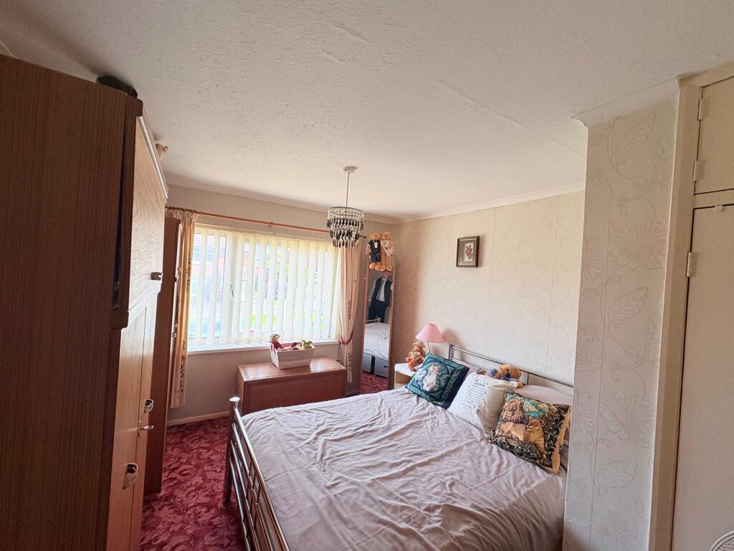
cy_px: 276
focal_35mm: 14
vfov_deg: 85.7
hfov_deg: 102.1
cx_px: 367
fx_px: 297
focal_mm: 2.22
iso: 50
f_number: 2.2
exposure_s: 1/159
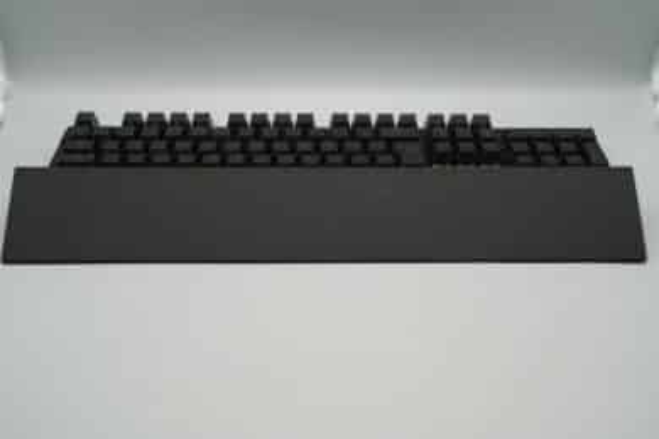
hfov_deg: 45.4
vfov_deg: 31.2
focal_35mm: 43
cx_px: 330
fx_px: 787
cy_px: 220
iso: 500
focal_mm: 43
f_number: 10
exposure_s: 1/50
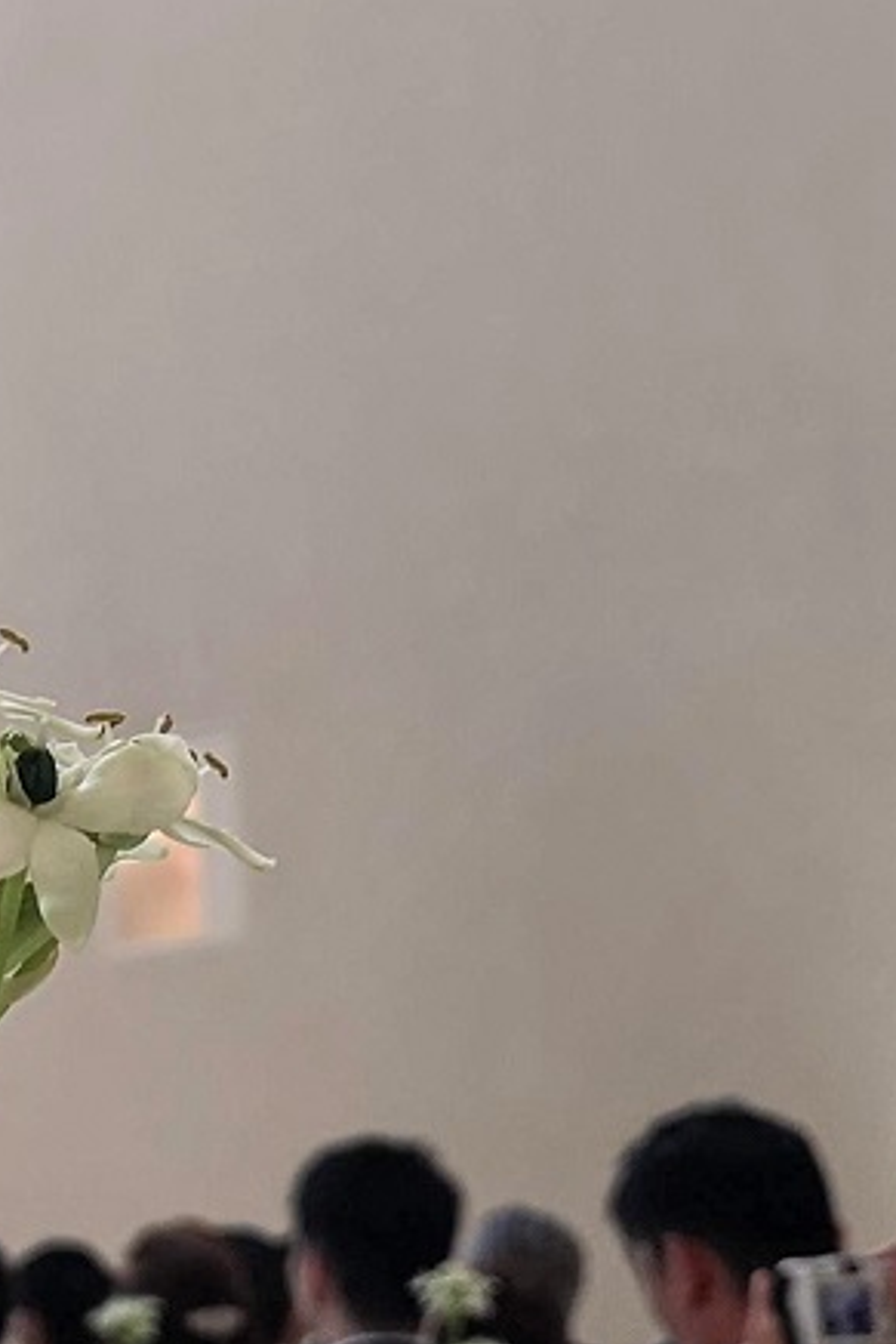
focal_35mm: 94
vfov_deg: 21.6
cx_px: -459
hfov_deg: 13.7
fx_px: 3506
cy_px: 837
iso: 64
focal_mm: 3.95
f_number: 1.8
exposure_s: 1/50
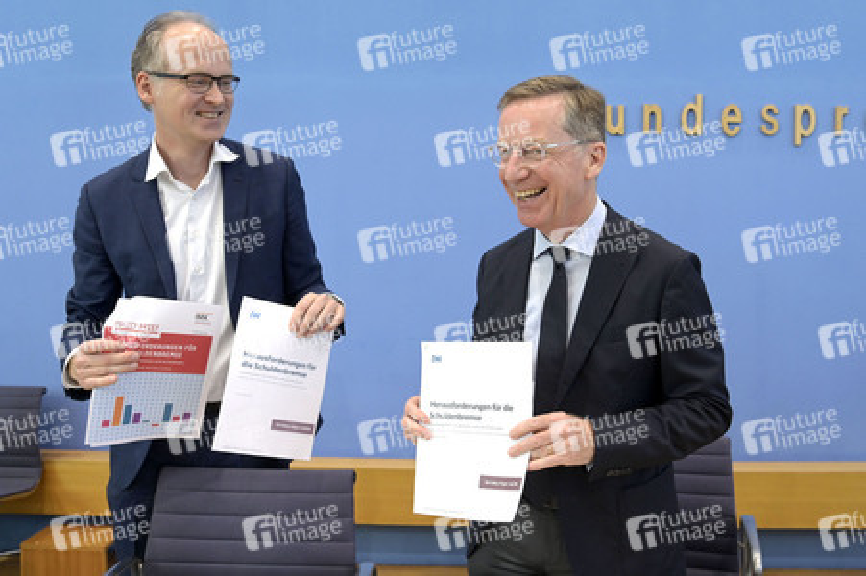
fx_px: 577
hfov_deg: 73.8
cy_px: 288
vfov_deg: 53.1
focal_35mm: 24
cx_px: 433
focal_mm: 24
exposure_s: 1/500
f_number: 5.6
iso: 3200
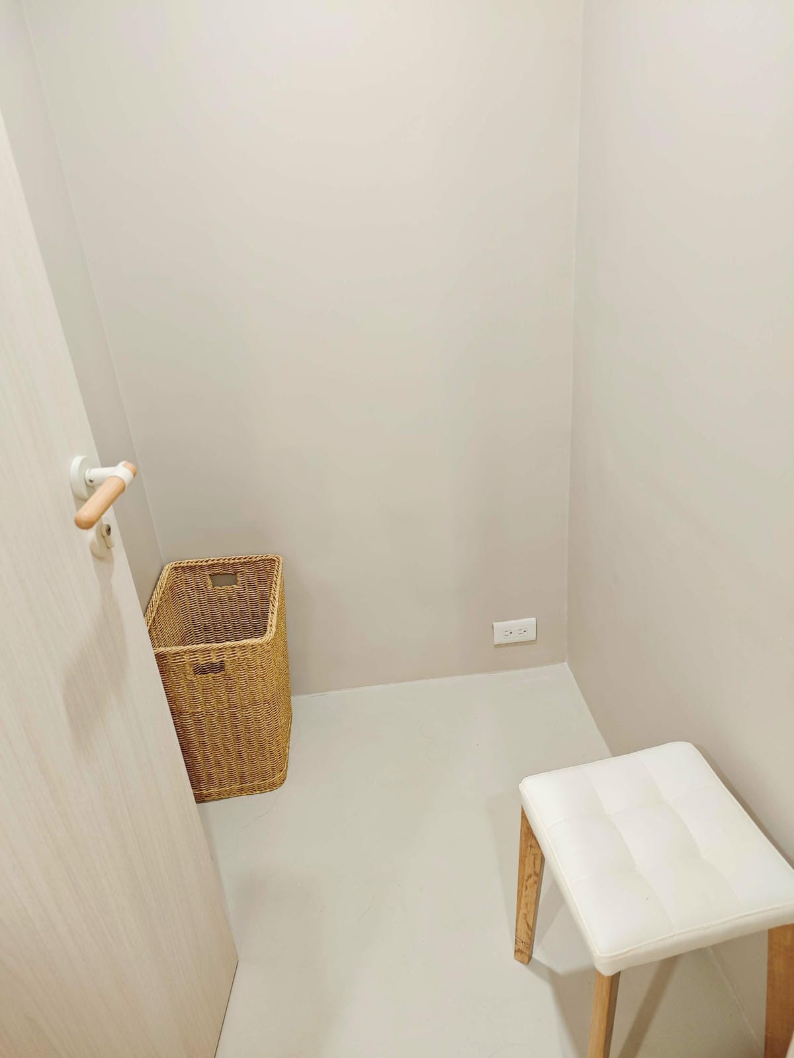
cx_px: 397
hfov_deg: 58.9
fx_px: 703
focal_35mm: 23
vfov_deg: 73.9
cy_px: 529
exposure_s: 1/60
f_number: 1.63
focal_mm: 8.72
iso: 640
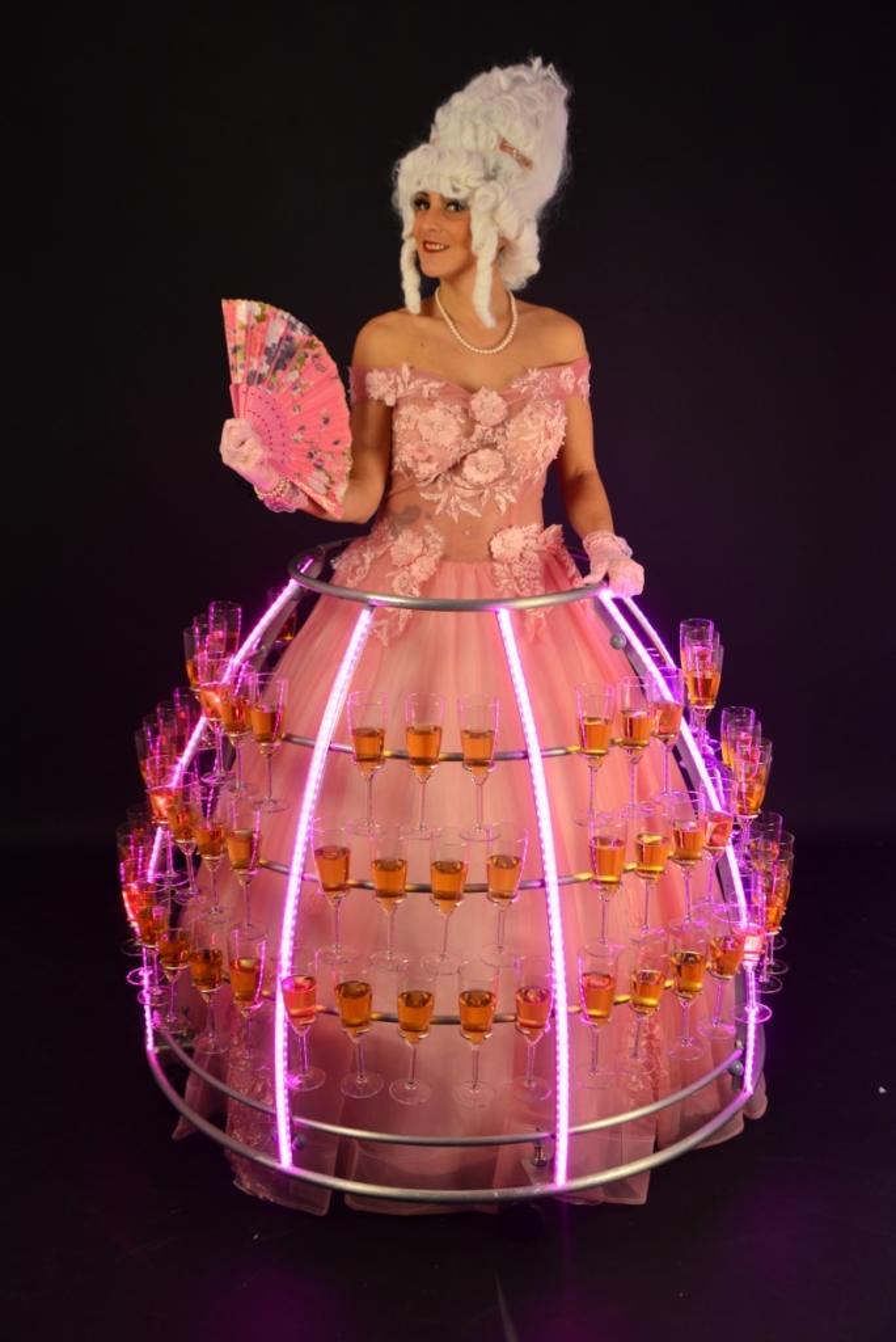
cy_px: 671
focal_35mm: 38
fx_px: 1417
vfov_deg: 50.7
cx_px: 448
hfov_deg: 35.1
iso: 800
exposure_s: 1/50
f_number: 4.5
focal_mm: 38
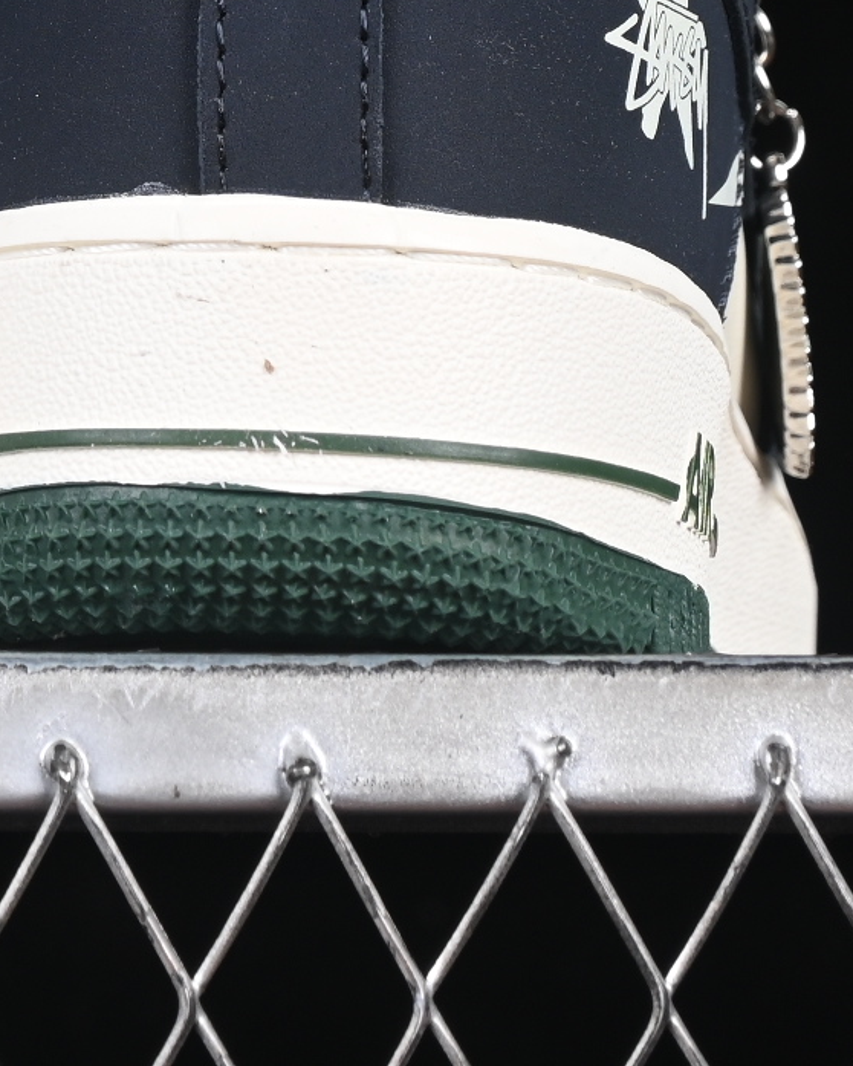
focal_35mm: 281
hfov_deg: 5.5
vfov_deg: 6.8
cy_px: -231
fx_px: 8864
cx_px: -153
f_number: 6.3
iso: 160
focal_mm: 50
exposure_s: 1/60
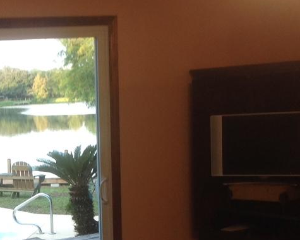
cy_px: 231
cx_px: -28
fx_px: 826
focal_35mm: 93
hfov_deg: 19.7
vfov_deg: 16.3
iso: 64
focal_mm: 4.28
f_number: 2.4
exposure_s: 1/40
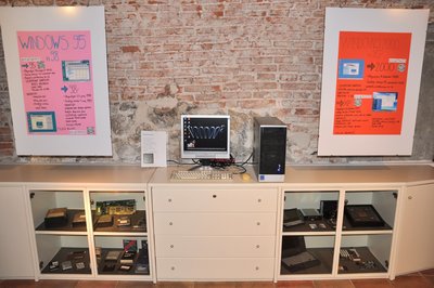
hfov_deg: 67.4
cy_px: 144
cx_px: 217
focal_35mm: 27
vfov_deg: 47.9
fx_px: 325
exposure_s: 1/60
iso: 200
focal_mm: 18
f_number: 3.5
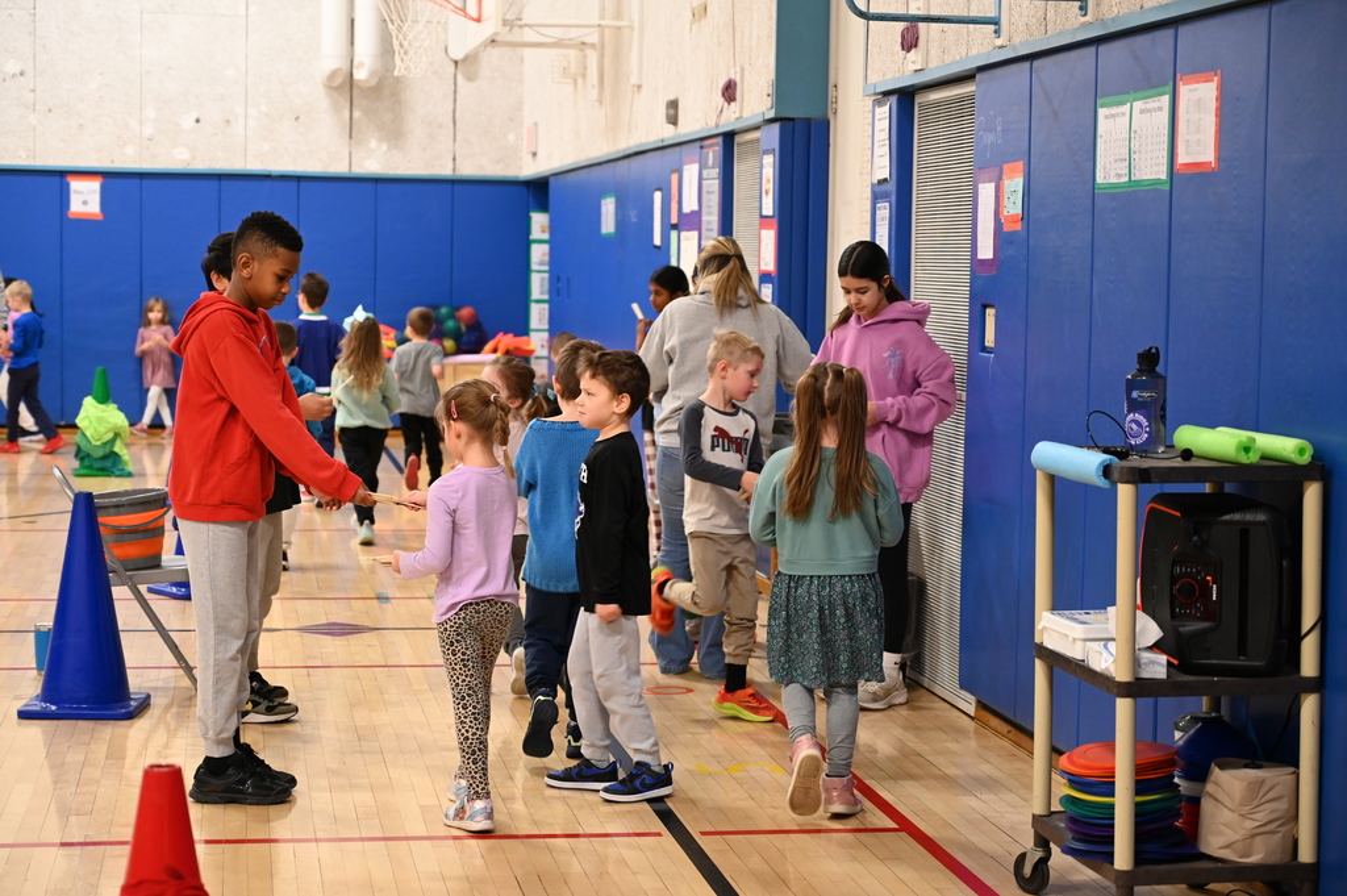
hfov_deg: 30.1
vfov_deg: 20.3
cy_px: 448
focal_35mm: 67
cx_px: 674
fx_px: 2505
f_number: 4
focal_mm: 67
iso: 2800
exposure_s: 1/125
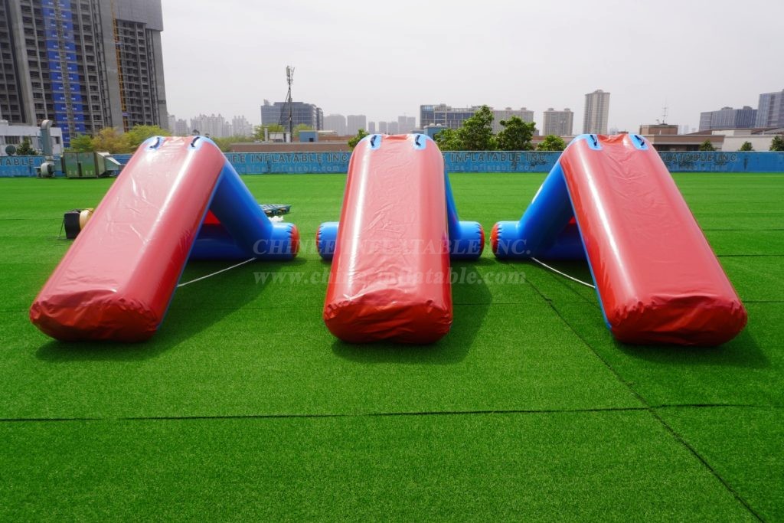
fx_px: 523
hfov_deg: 73.7
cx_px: 392
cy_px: 262
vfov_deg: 53.1
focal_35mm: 24
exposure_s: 1/160
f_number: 10
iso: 100
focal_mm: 16
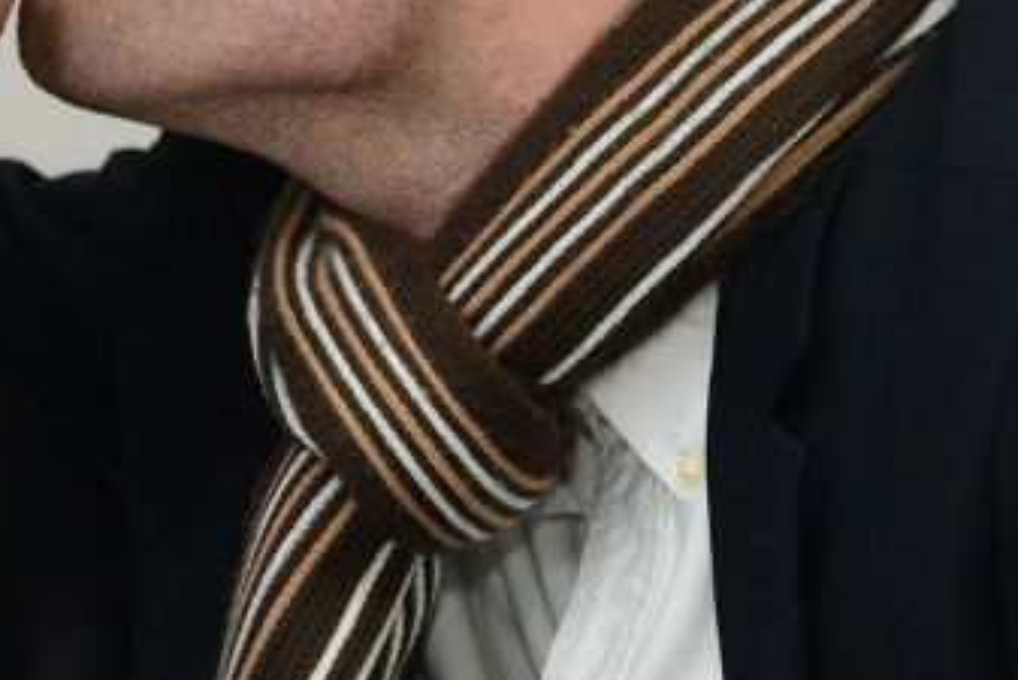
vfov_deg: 4.1
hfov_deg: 6.2
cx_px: 169
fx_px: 9448
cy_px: -180
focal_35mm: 334
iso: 1600
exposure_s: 1/100
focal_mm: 110
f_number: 5
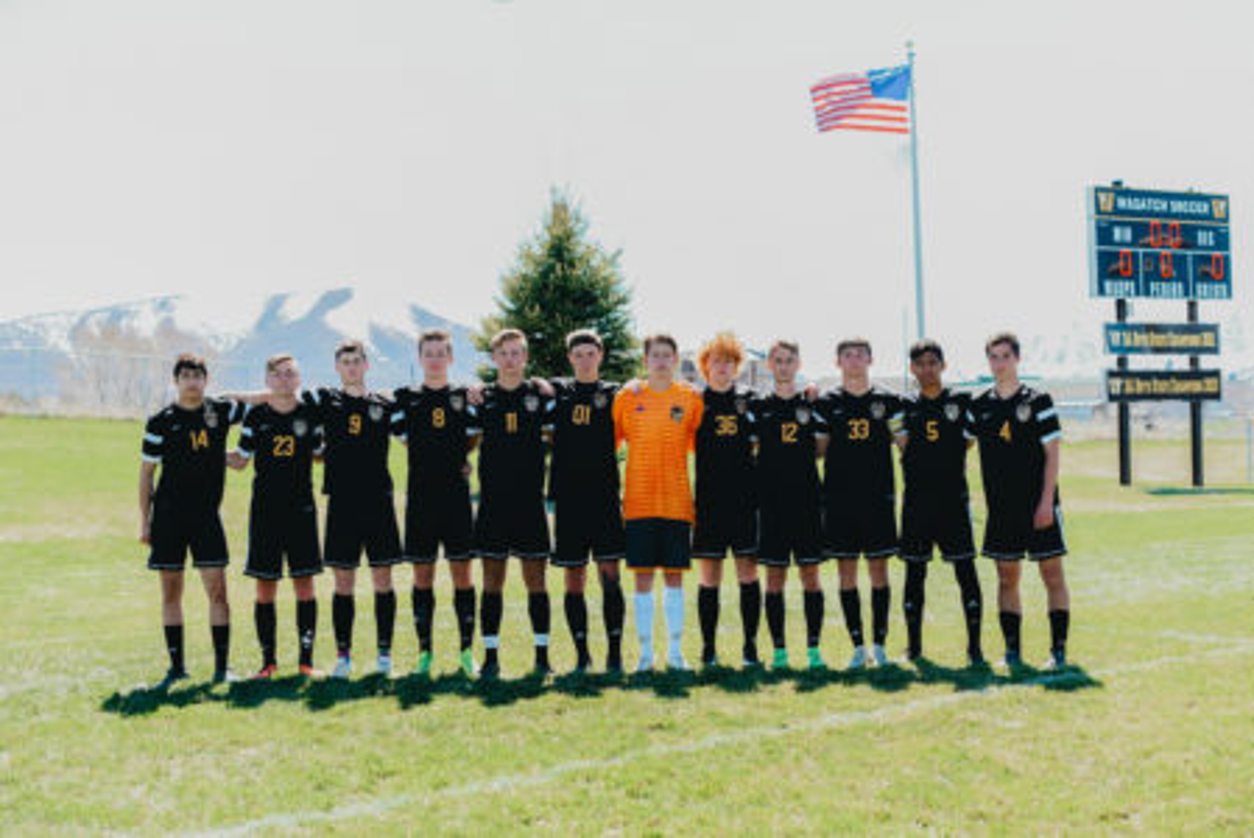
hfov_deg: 39.6
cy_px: 419
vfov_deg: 27.0
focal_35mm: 50
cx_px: 627
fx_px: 1743
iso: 320
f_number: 3.5
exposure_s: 1/1000
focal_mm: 50
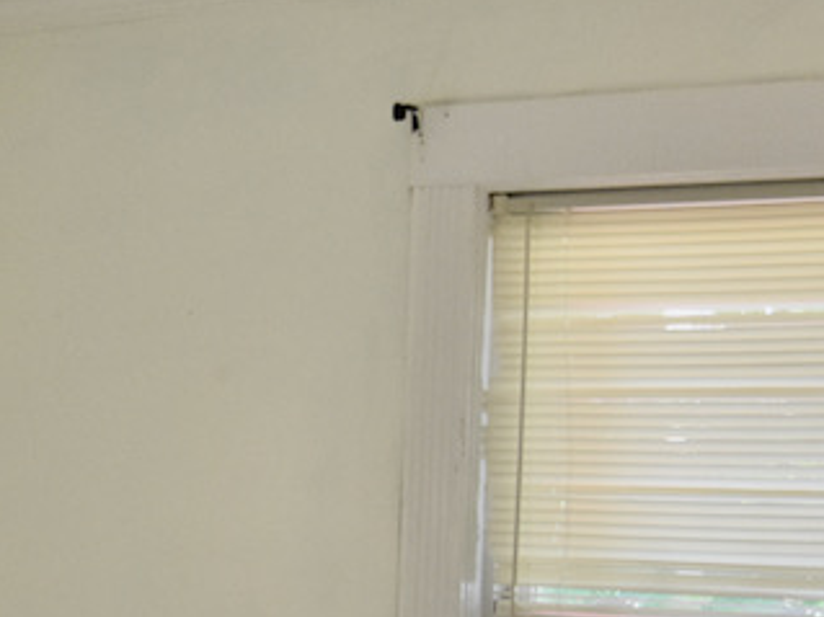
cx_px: -168
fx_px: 2069
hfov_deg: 21.0
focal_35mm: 87
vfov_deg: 16.9
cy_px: 467
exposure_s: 1/100
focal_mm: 15
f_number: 5
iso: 800
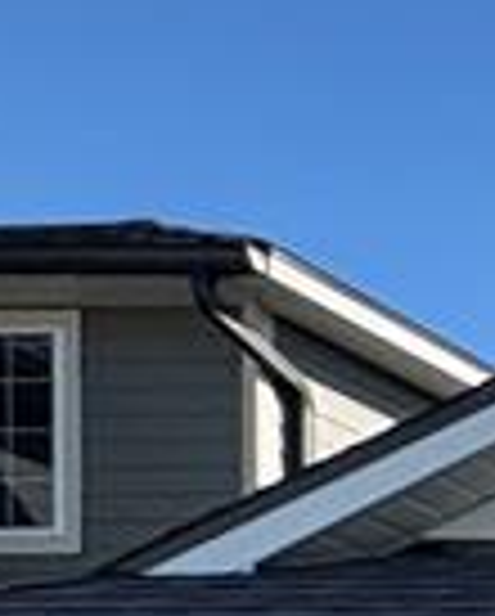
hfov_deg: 9.1
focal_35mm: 102
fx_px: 1864
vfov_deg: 16.0
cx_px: 1773
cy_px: 1102
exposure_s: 1/1346
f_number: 2.2
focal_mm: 2.22
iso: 50
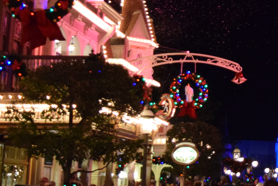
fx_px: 803
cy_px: -16
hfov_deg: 18.4
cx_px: 352
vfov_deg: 12.9
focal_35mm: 104
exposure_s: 1/40
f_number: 4
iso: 3200
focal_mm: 24
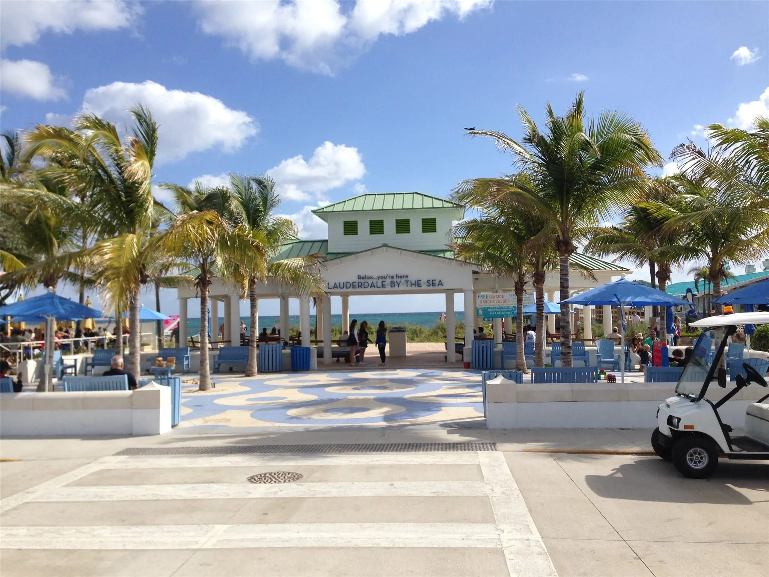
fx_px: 733
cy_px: 288
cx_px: 384
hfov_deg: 55.4
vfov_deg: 42.9
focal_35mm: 33
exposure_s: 1/2584
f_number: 2.4
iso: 50
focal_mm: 4.12
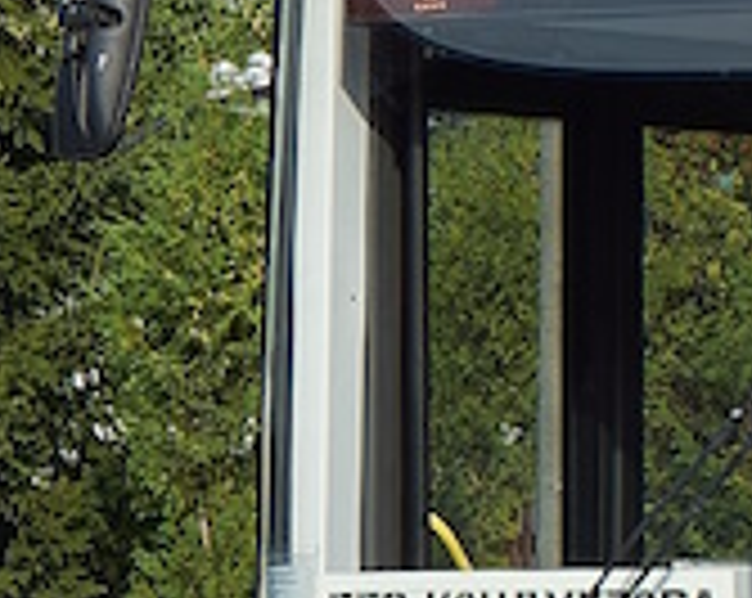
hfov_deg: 4.2
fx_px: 9847
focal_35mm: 443
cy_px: -207
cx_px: 2206
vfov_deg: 3.5
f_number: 7.1
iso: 110
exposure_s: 1/250
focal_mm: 35
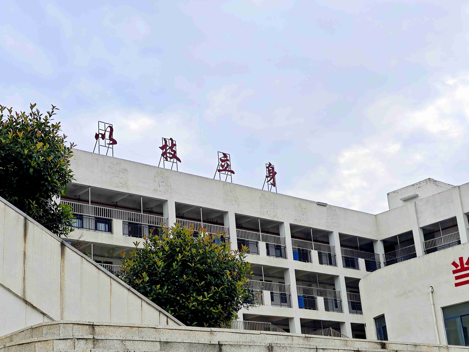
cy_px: 176
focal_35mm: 58
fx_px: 786
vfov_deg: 25.2
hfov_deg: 33.2
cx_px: 234
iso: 50
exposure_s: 1/2976
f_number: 1.6
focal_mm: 6.55
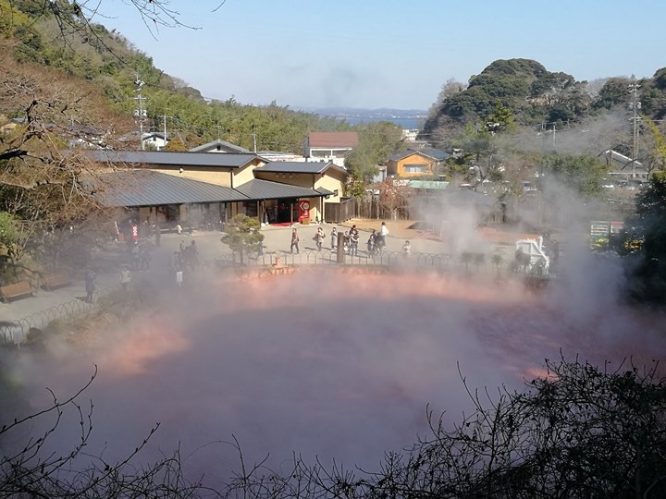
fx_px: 827
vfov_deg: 33.6
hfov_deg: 43.9
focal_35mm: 43
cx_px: 333
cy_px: 250
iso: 50
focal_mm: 4.5
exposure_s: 1/738
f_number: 2.2
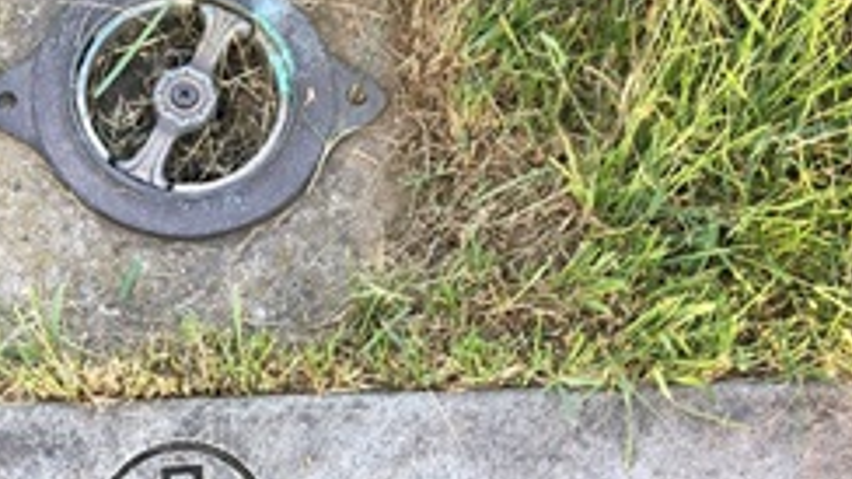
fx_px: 1558
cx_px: 178
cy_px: 771
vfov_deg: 15.7
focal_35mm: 69
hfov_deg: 29.9
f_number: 2.2
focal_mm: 4.15
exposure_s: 1/40
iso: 32
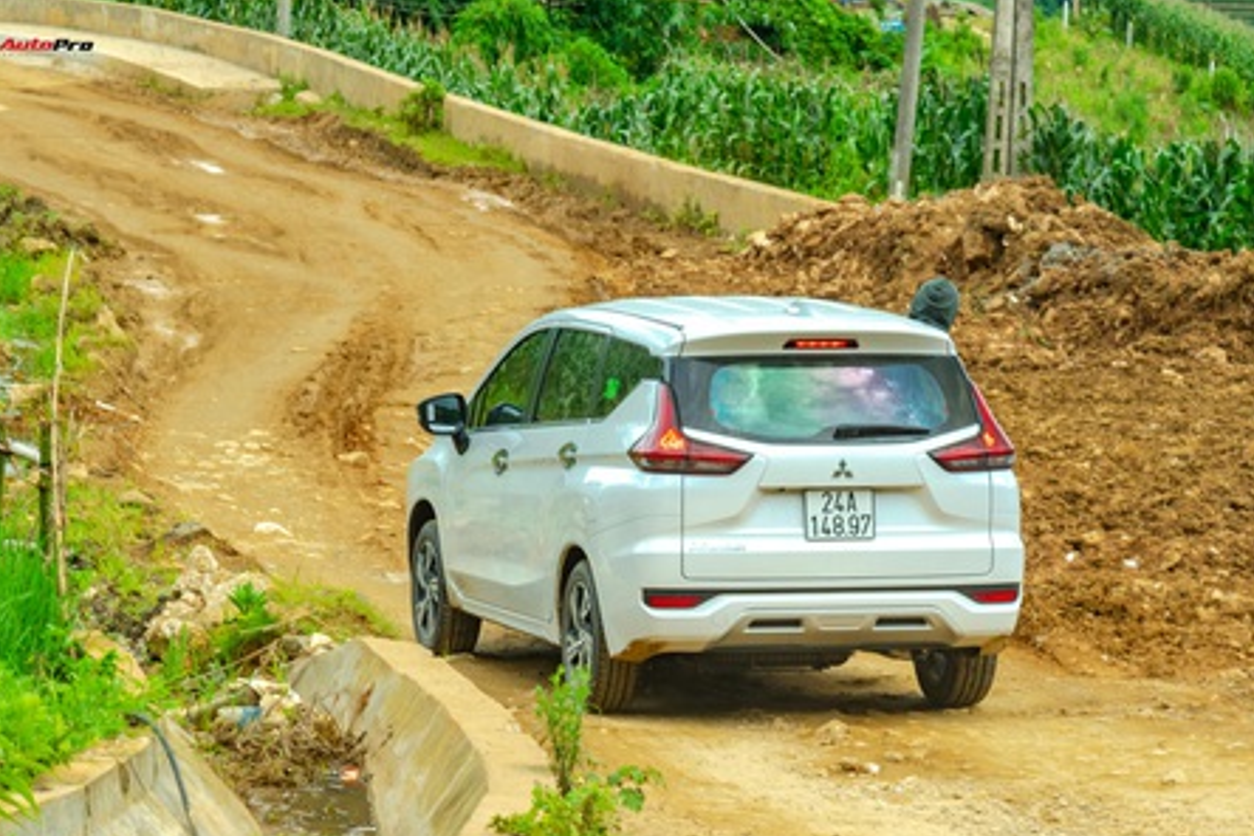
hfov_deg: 11.9
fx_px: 6026
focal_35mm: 173
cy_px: 414
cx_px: 559
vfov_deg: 7.9
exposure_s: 1/100
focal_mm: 120
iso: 320
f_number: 10
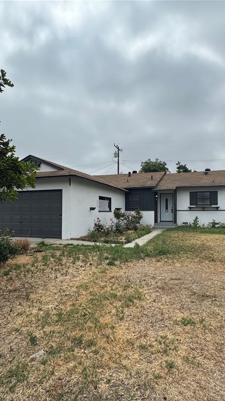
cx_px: 136
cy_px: 206
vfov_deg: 83.8
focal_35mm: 21
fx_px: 223
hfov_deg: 53.1
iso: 50
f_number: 2.2
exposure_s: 1/2674
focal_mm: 2.22
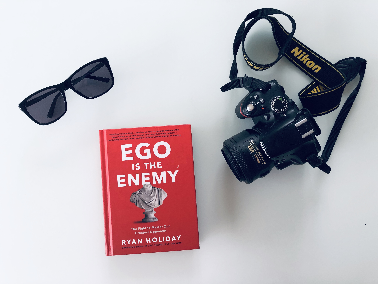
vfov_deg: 49.7
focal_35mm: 28
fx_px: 306
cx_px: 189
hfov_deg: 63.4
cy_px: 142
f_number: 1.8
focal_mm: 3.99
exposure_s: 1/17
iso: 40
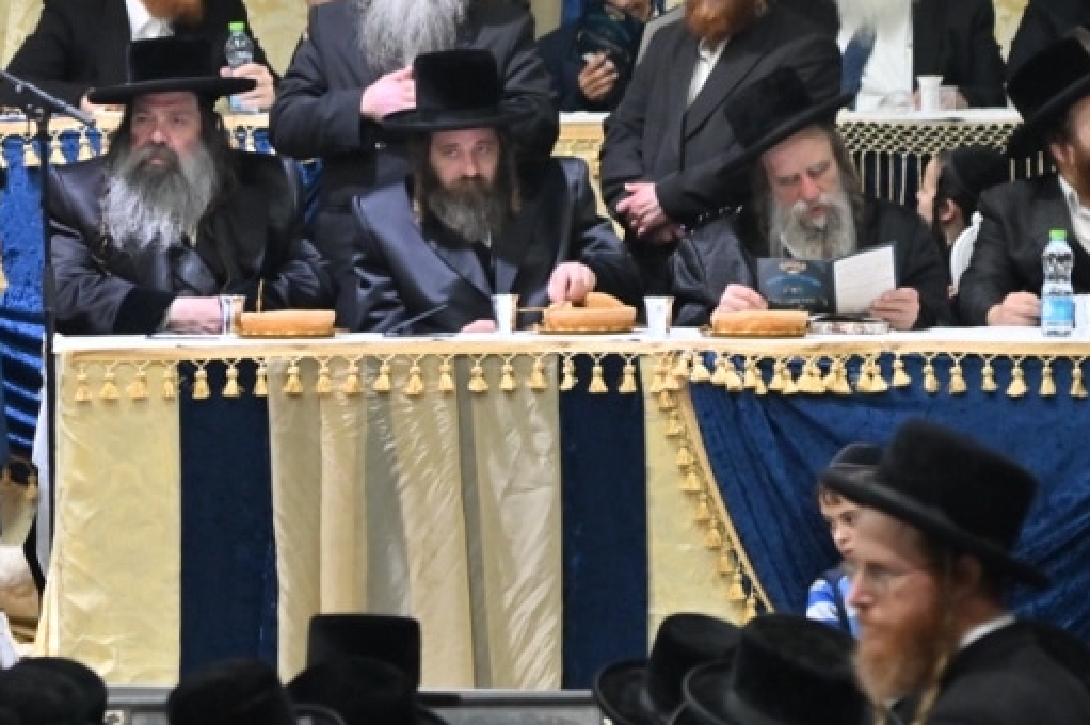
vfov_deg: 3.8
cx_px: 625
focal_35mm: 361
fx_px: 10923
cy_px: 232
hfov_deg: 5.7
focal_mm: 120
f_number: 4
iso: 800
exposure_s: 1/160
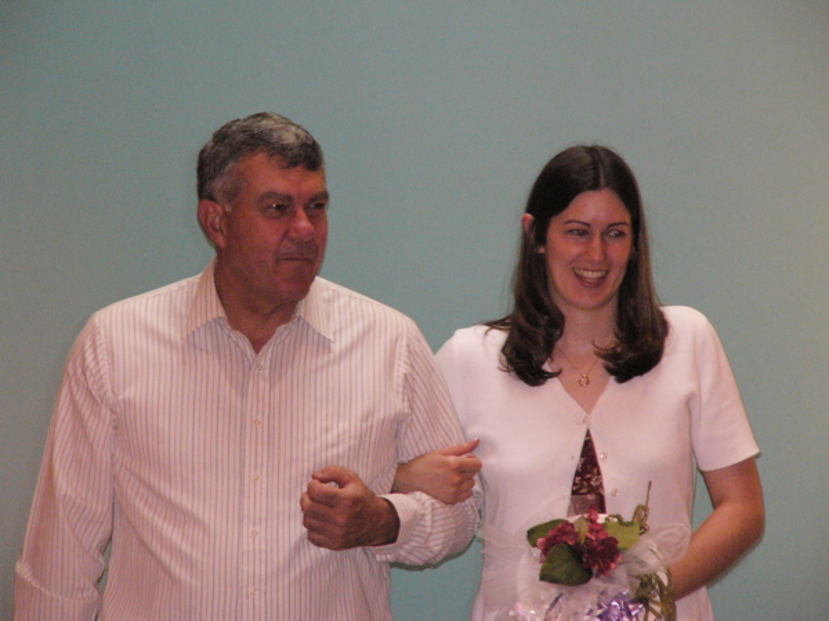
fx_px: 5743
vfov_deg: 6.2
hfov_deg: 8.3
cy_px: 310
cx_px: 414
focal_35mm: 240
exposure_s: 1/60
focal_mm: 39.9
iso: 400
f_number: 2.8
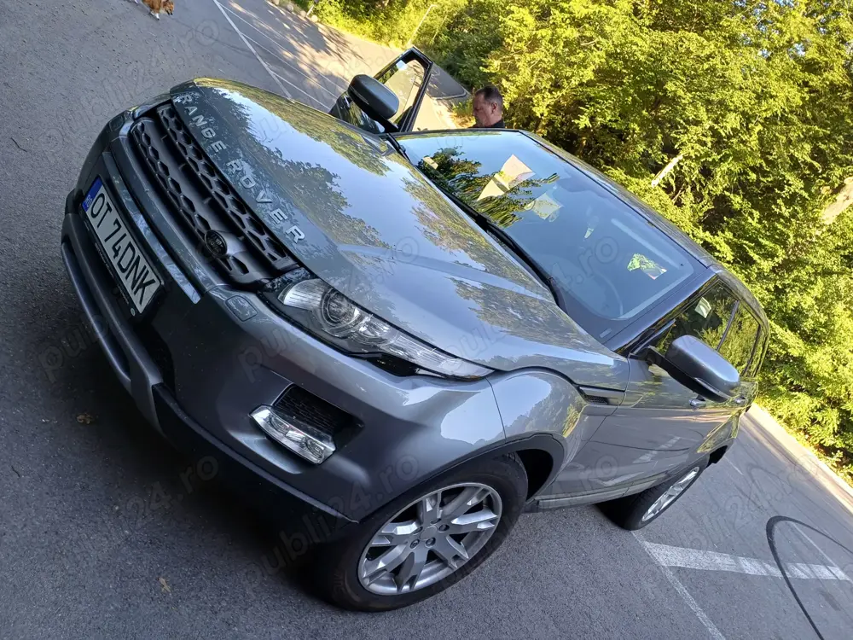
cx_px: 426
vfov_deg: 54.9
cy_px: 320
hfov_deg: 69.4
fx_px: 616
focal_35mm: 25
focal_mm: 4.65
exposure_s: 1/100
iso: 50
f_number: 1.8
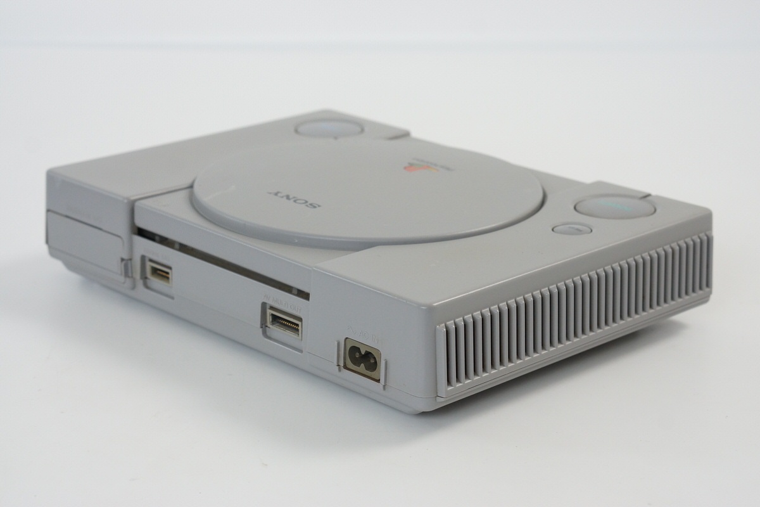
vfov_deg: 18.2
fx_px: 1583
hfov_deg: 27.0
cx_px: 380
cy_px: 254
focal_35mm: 75
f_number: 6.3
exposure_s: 1/80
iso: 640
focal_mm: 50
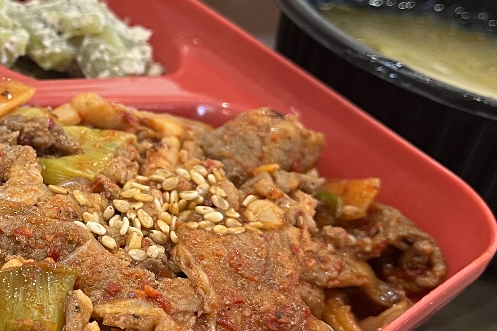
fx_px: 1159
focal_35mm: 84
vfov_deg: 16.3
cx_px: -78
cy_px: 142
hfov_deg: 22.5
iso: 100
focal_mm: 5.1
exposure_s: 1/60
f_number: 1.6
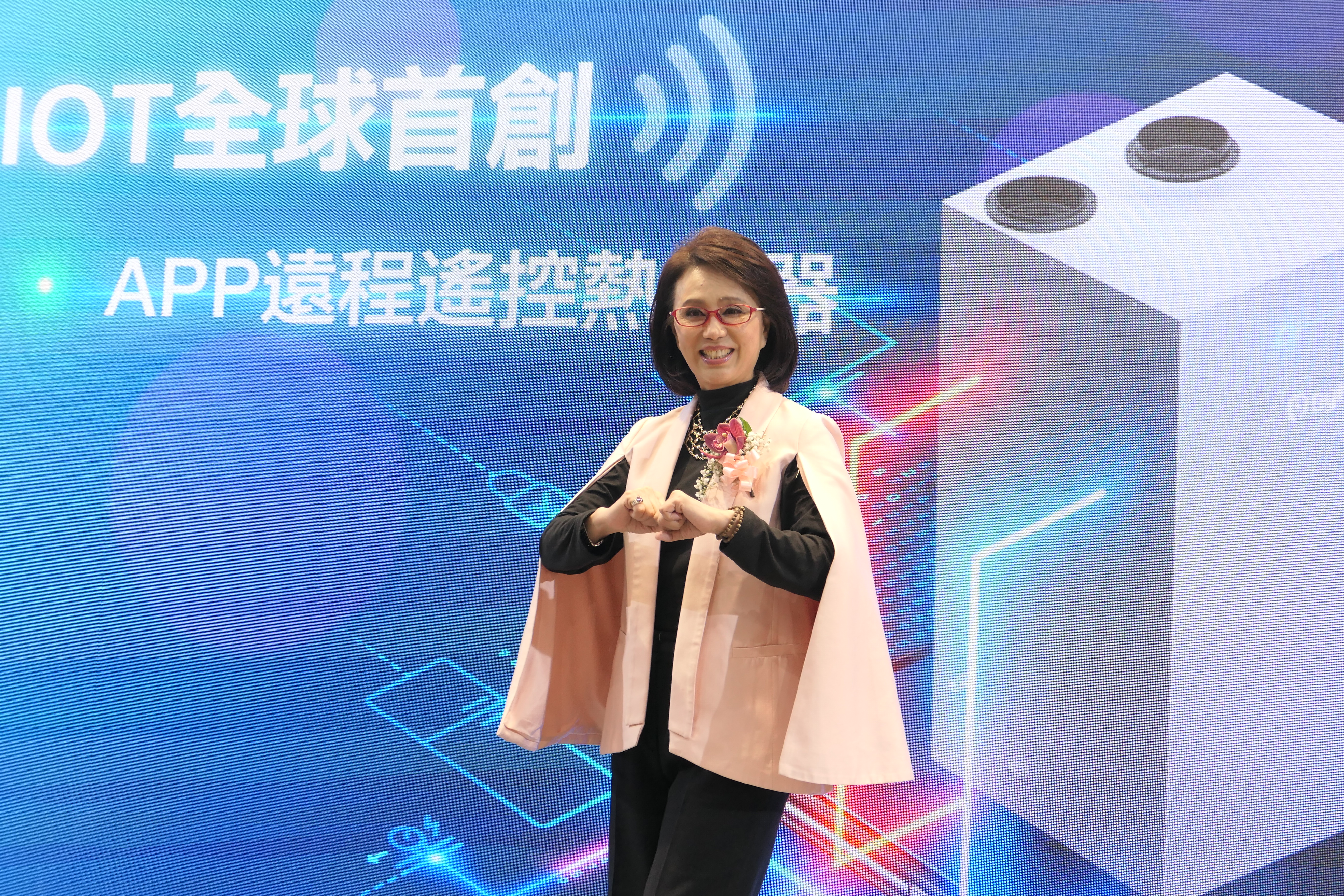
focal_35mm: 37
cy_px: 448
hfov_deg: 51.9
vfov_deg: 35.9
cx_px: 672
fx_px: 1381
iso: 400
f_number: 2.8
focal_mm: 13.5
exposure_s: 1/80
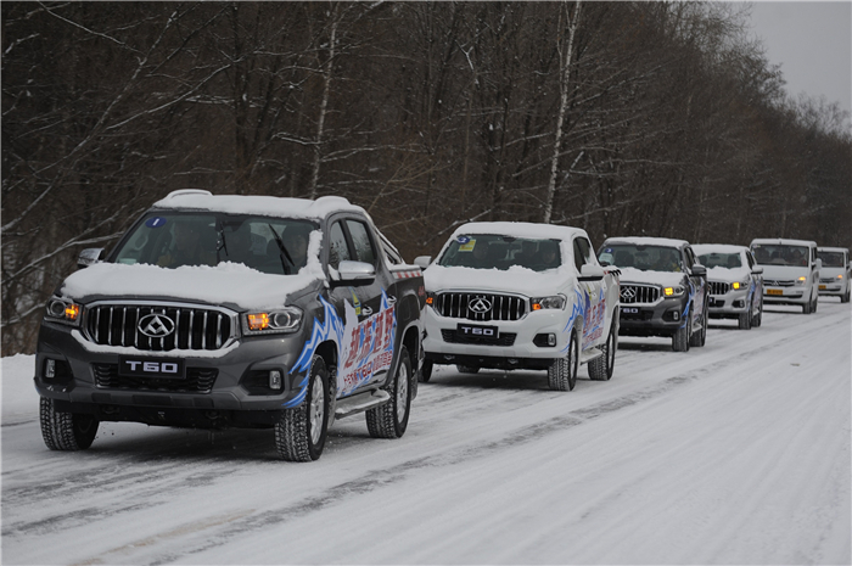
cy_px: 283
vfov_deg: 9.4
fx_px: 3428
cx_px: 426
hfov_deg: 14.2
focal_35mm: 145
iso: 200
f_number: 2.8
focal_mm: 145
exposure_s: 1/4000
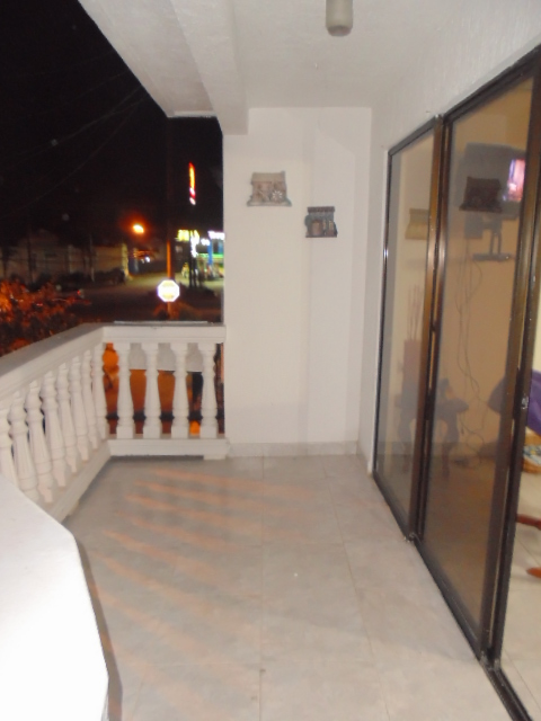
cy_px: 360
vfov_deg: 67.3
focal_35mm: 26
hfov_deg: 53.1
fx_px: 542
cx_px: 270
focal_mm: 4.6
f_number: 3.5
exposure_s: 1/8
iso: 400
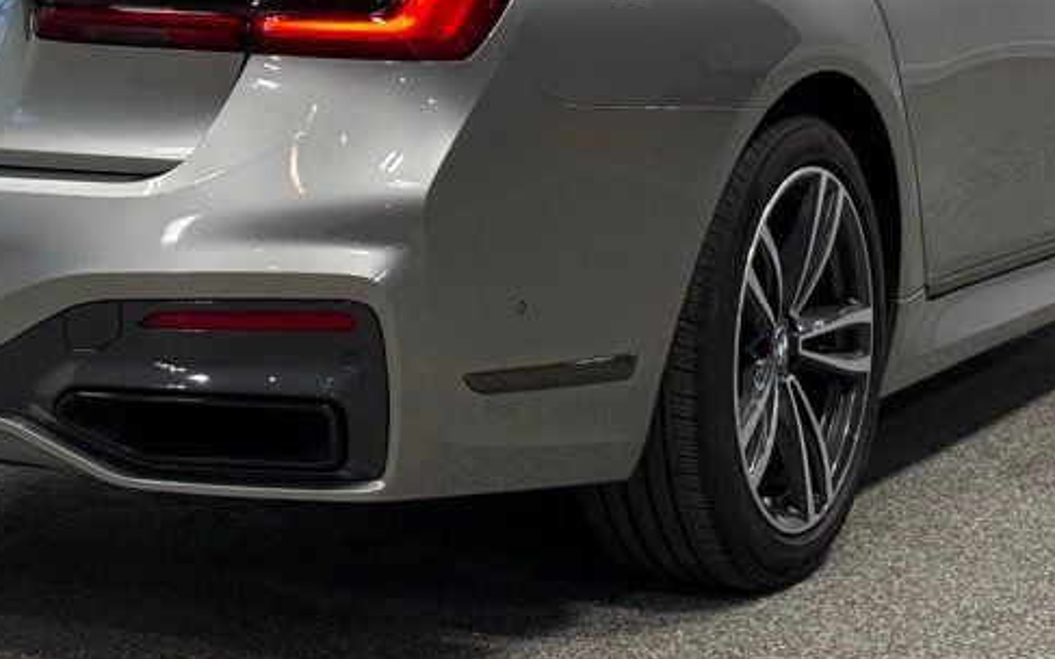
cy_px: 9
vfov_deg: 12.1
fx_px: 3075
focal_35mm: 107
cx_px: 368
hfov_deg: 19.4
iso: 80
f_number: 1.78
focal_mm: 6.76
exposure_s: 1/394
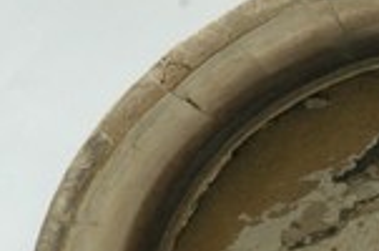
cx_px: 459
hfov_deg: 4.6
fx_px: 4685
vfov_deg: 3.1
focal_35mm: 446
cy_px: 463
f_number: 8
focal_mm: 70
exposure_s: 1/8
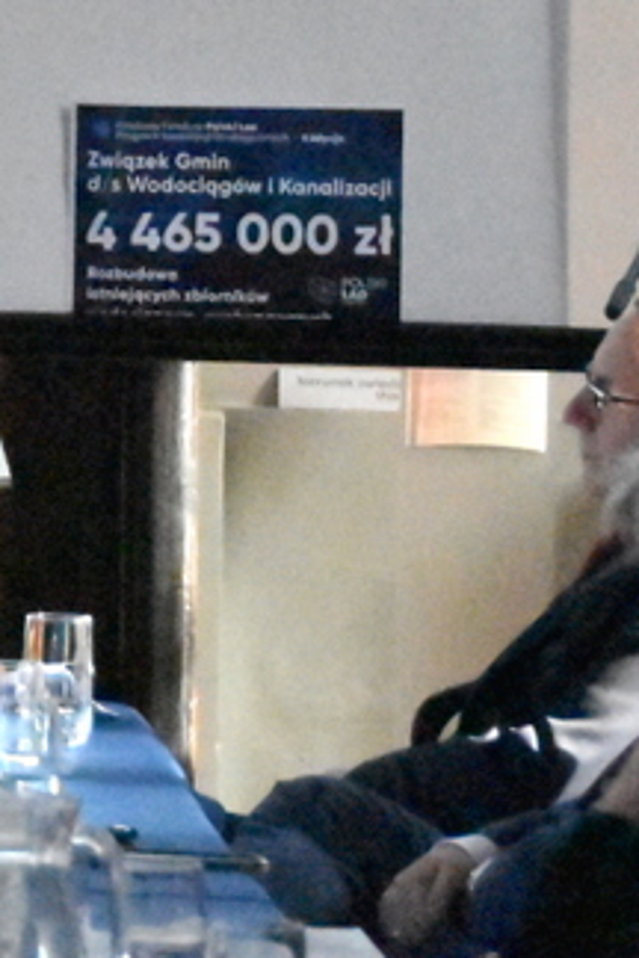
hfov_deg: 3.3
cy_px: -3
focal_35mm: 417
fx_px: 11098
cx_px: -402
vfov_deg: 4.9
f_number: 5
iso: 18000
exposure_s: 1/4000
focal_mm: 75
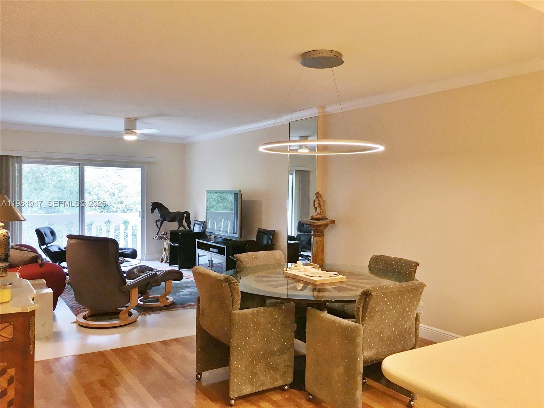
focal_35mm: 29
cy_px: 204
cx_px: 272
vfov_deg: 48.2
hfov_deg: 61.7
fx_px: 456
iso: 32
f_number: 2.2
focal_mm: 4.15
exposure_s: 1/30
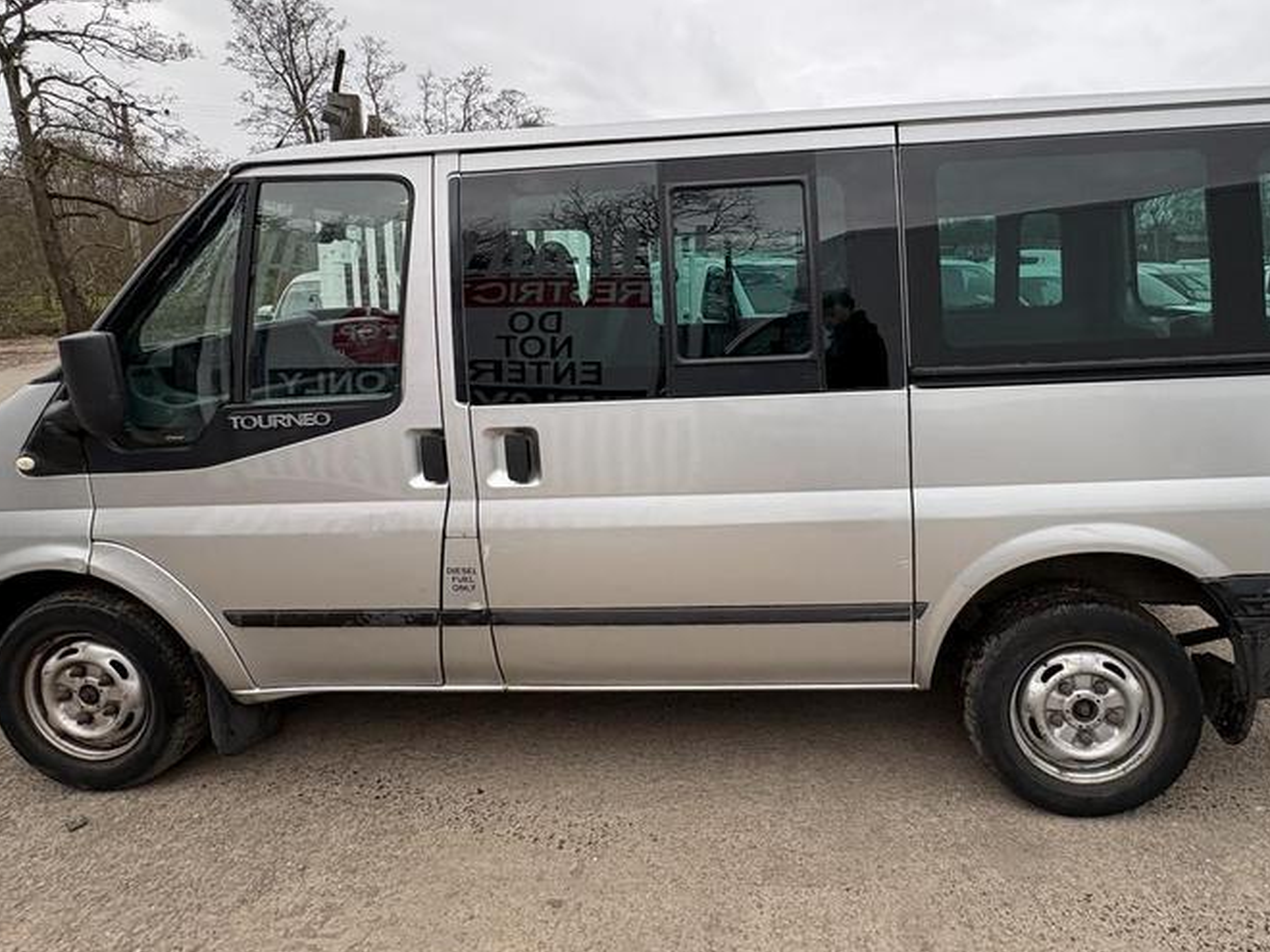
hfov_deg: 84.0
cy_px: 354
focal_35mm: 19
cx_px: 739
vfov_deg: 67.6
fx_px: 697
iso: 40
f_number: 2.2
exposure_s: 1/354
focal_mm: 2.22
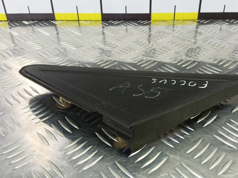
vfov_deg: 45.4
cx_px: 135
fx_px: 213
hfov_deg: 58.1
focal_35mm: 31
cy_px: 91
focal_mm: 4.11
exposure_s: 1/50
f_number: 1.6
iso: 153
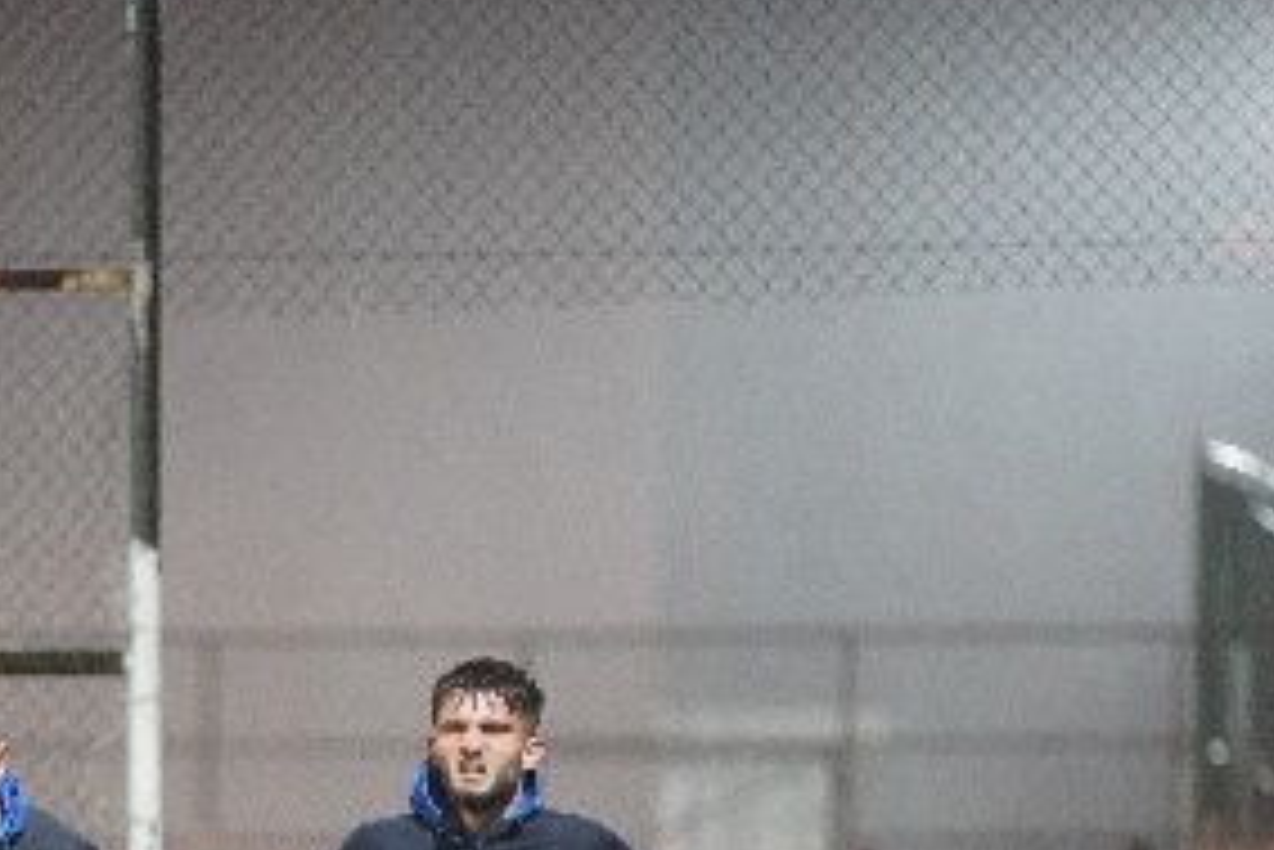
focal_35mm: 474
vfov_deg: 2.9
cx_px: -95
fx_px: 16782
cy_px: 974
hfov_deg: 4.3
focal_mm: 200
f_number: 2.8
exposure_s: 1/500
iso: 6400
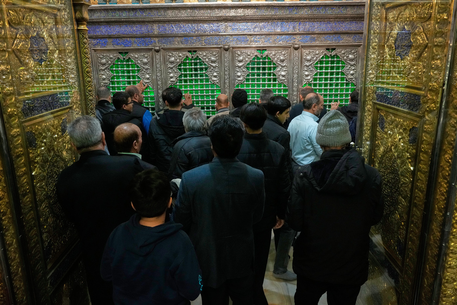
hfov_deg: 65.5
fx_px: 355
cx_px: 228
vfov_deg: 46.4
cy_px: 152
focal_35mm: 28
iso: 5000
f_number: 5
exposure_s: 1/500
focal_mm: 28
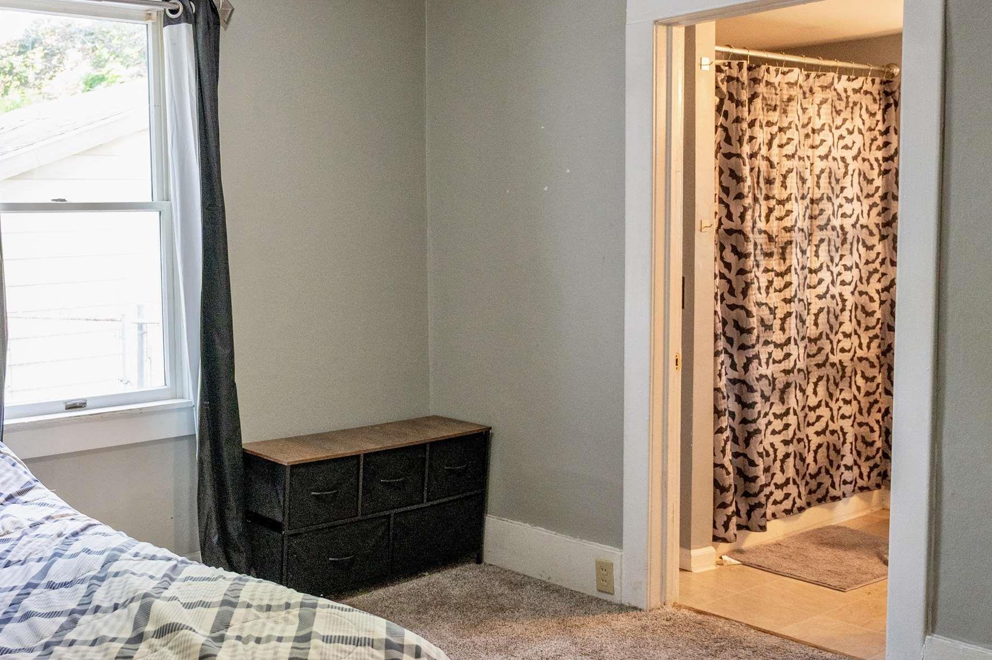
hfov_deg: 46.0
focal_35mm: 41
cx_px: 262
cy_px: 322
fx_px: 1129
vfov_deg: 32.6
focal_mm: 24
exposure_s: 1/100
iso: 2000
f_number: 4
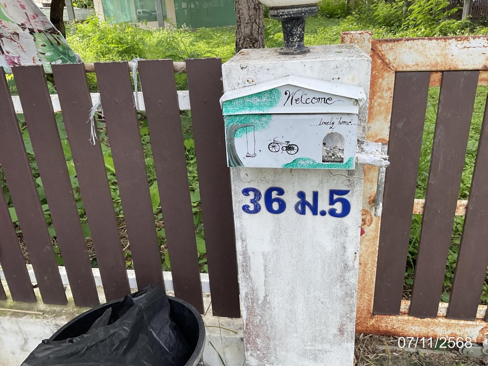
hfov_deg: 61.7
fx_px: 409
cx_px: 244
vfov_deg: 48.2
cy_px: 183
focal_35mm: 29
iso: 16
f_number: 1.8
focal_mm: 3
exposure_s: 1/372
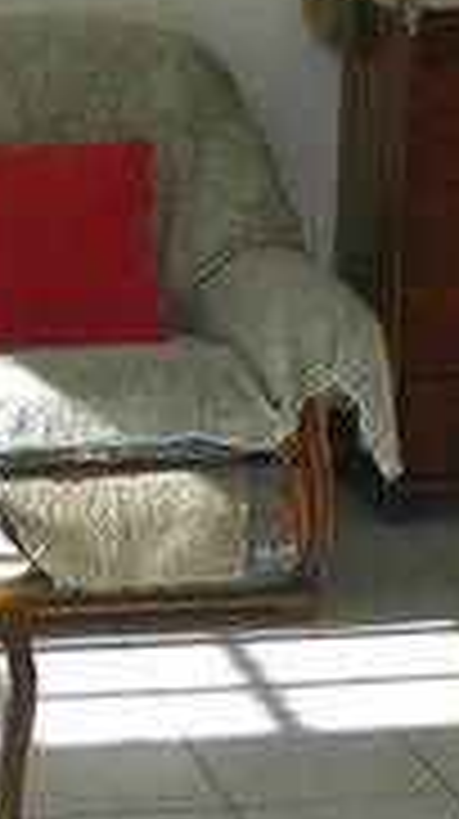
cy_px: 180
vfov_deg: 17.3
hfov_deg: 9.8
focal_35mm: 123
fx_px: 2669
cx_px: 63
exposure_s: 1/125
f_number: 4
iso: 64
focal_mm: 4.6
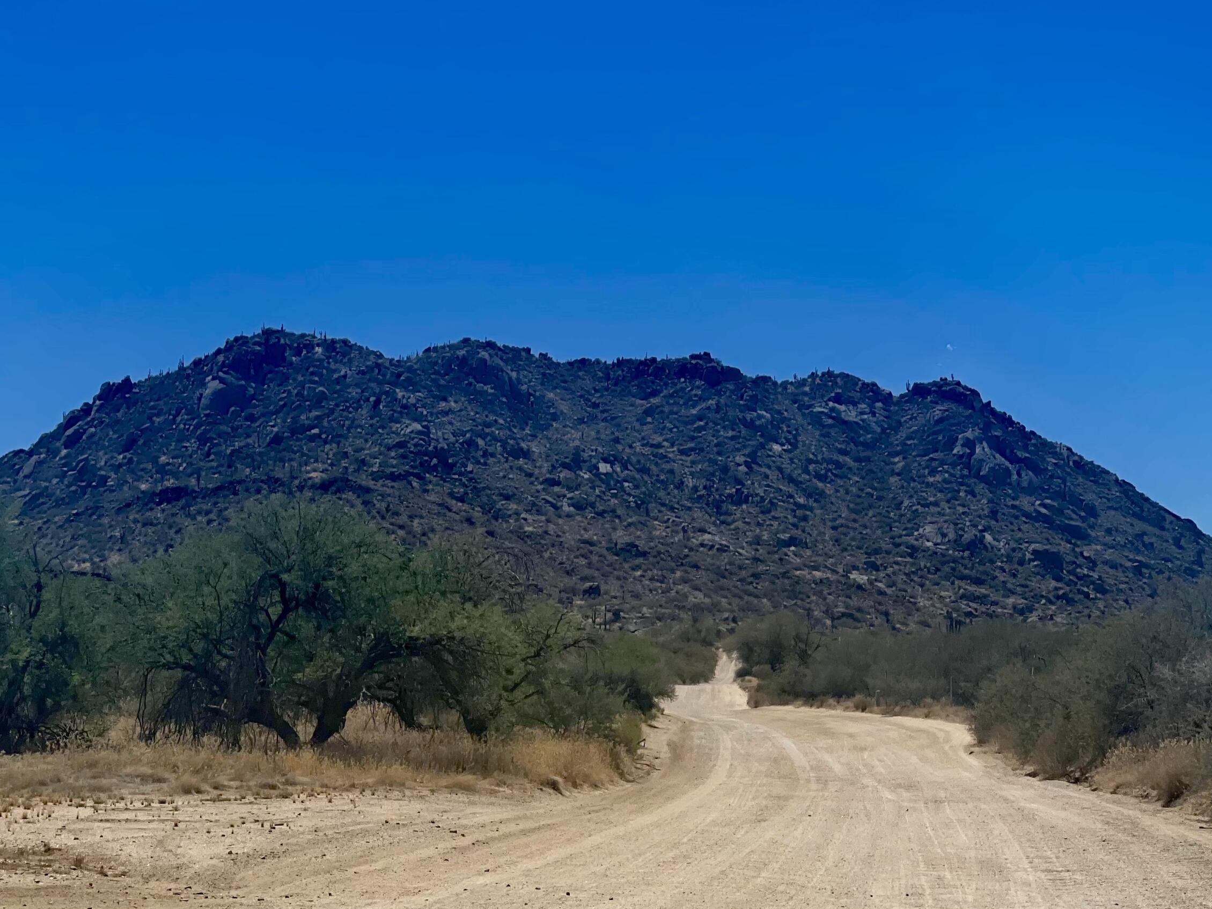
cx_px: 625
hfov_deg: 23.0
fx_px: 2976
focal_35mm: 85
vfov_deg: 17.4
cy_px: 507
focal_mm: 7.5
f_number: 2.2
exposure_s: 1/2096
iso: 20
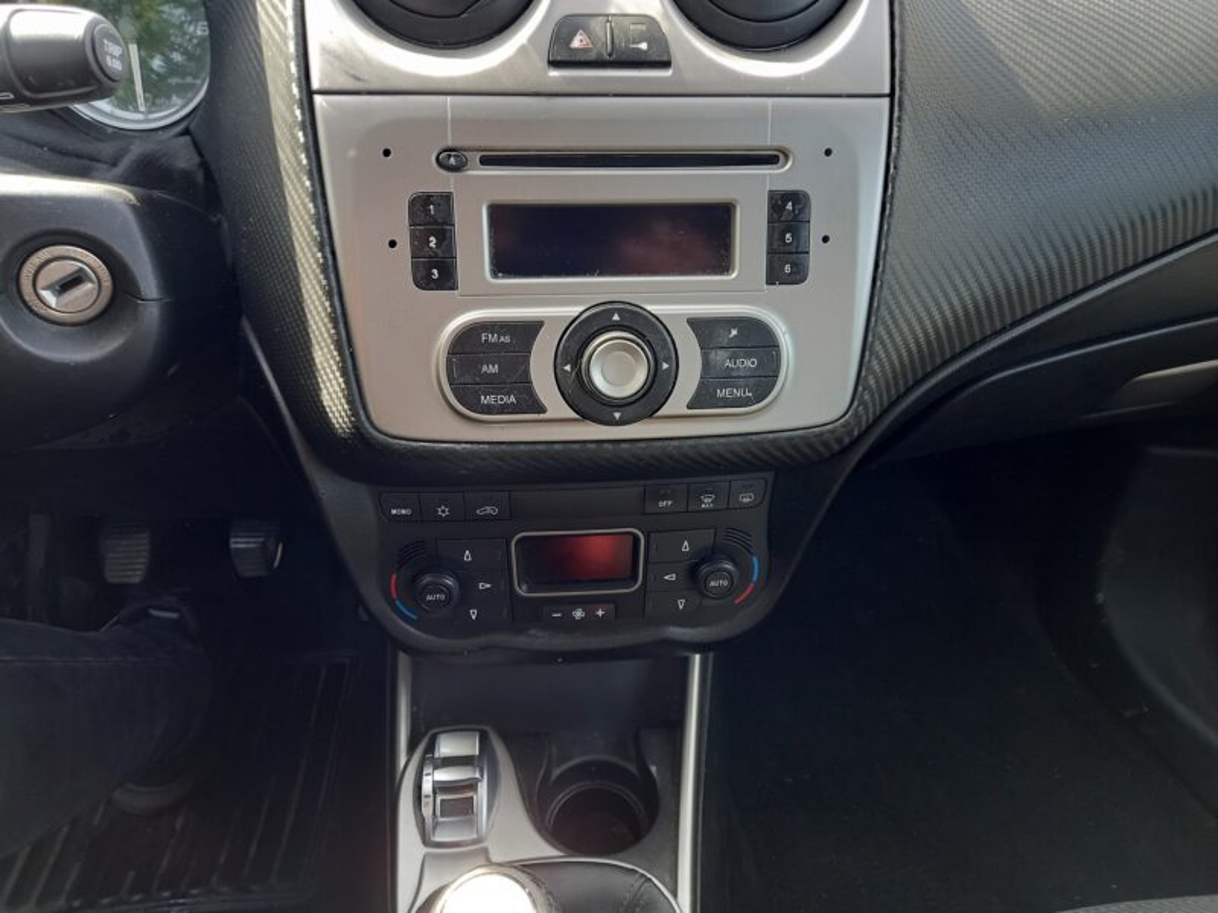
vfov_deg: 54.9
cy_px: 456
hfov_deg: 69.4
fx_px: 880
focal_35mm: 25
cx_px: 609
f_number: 2
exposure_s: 1/50
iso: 125
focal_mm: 4.6
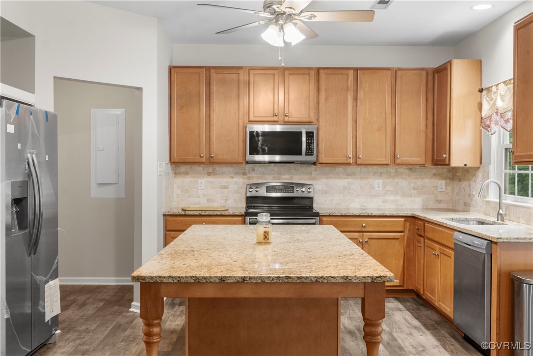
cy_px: 178
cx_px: 266
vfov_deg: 38.9
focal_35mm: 34
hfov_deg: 55.8
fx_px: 503
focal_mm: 23
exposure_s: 1/3
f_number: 9
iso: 1250
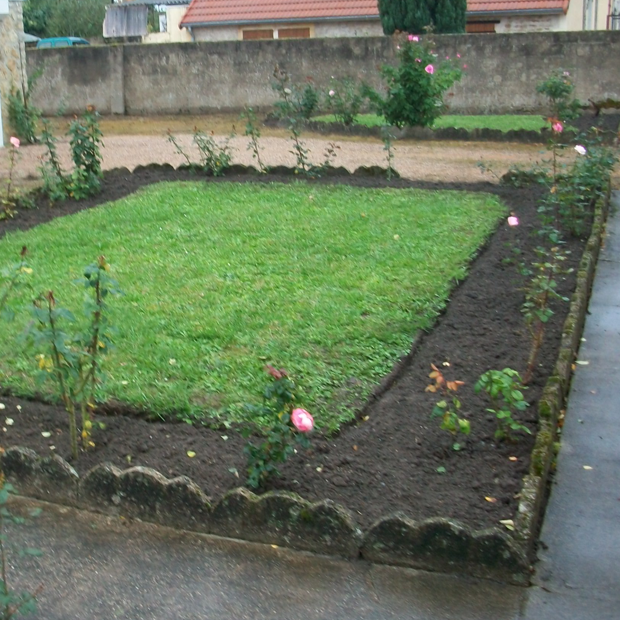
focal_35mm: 48
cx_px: 152
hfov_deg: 34.6
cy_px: 293
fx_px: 973
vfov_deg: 35.3
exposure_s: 1/60
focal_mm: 5.7
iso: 102
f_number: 2.8
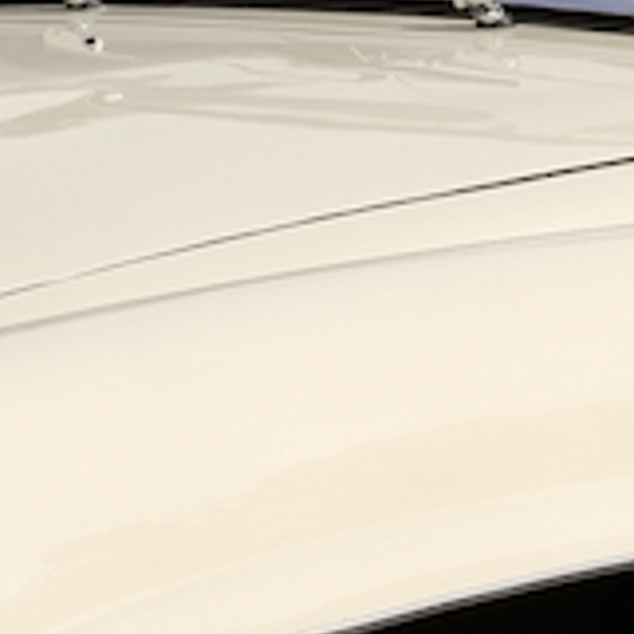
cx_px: 295
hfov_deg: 4.5
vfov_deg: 4.5
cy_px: 272
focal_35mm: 390
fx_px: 8081
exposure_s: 1/2000
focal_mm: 39
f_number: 6.3
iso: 200
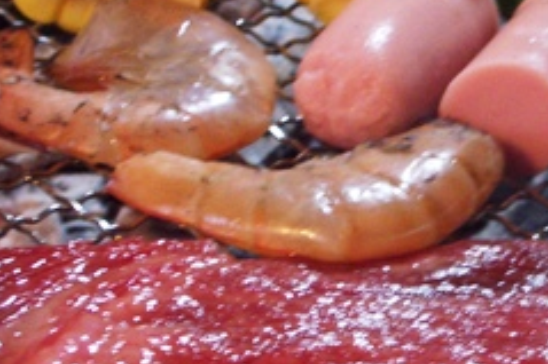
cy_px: 300
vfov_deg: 7.9
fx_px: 2632
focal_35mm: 173
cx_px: 498
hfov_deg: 11.8
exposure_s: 1/15
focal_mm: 10.2
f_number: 3.5
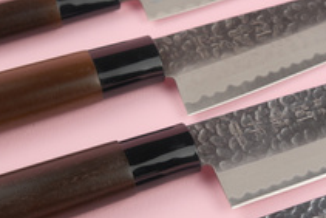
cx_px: 226
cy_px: 170
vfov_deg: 14.2
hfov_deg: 21.1
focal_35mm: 96
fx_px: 870
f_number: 5.6
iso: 400
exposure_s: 1/125
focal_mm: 30.2
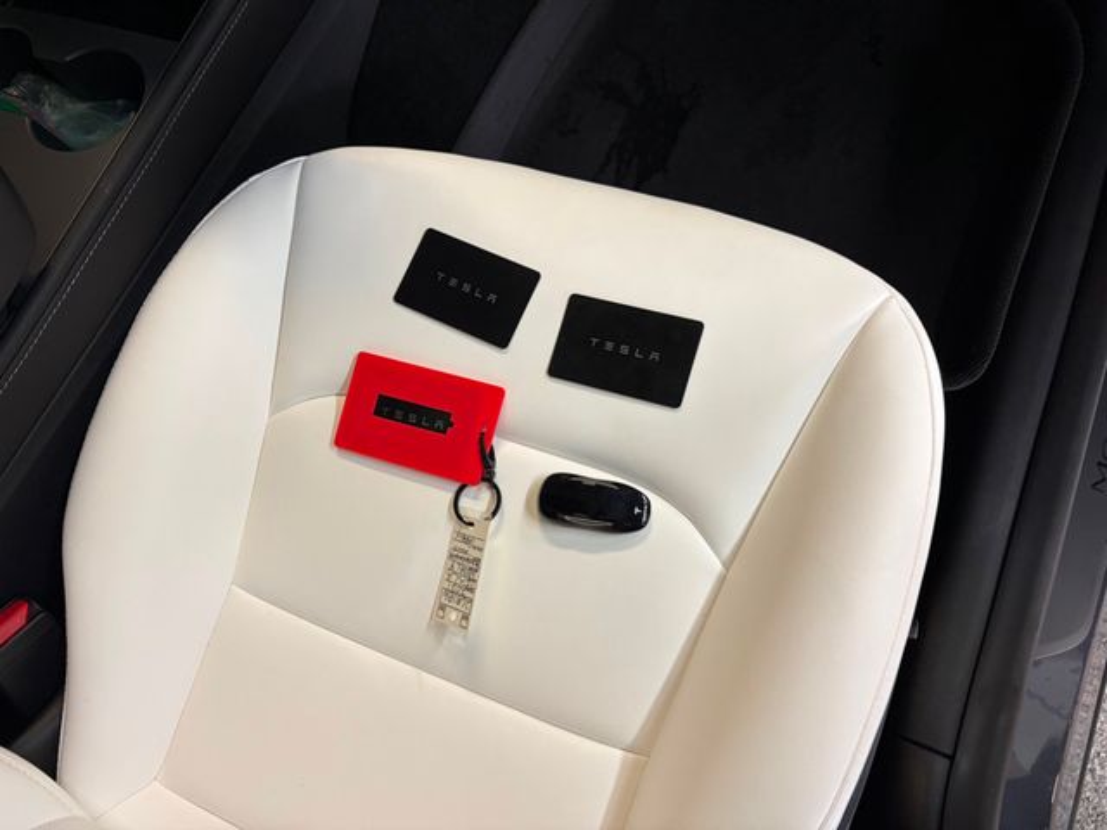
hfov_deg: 67.3
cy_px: 415
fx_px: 831
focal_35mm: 26
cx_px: 554
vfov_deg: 53.1
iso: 125
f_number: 1.6
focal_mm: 5.96
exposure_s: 1/60
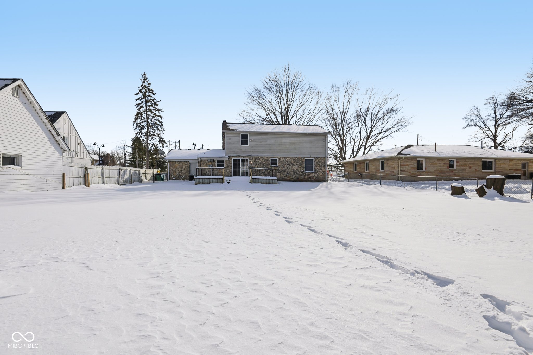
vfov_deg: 73.7
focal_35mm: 16
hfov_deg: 96.7
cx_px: 266
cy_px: 178
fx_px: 237
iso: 100
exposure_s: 1/1600
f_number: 8
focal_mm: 16
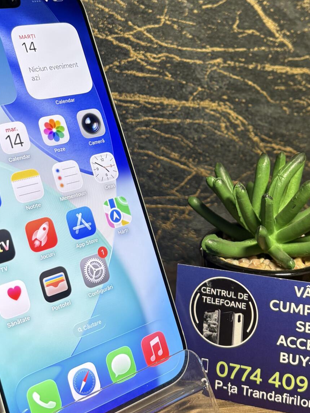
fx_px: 693
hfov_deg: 25.2
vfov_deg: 32.9
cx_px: 173
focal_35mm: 58
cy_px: 132
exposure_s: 1/120
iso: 80
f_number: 1.6
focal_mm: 5.96
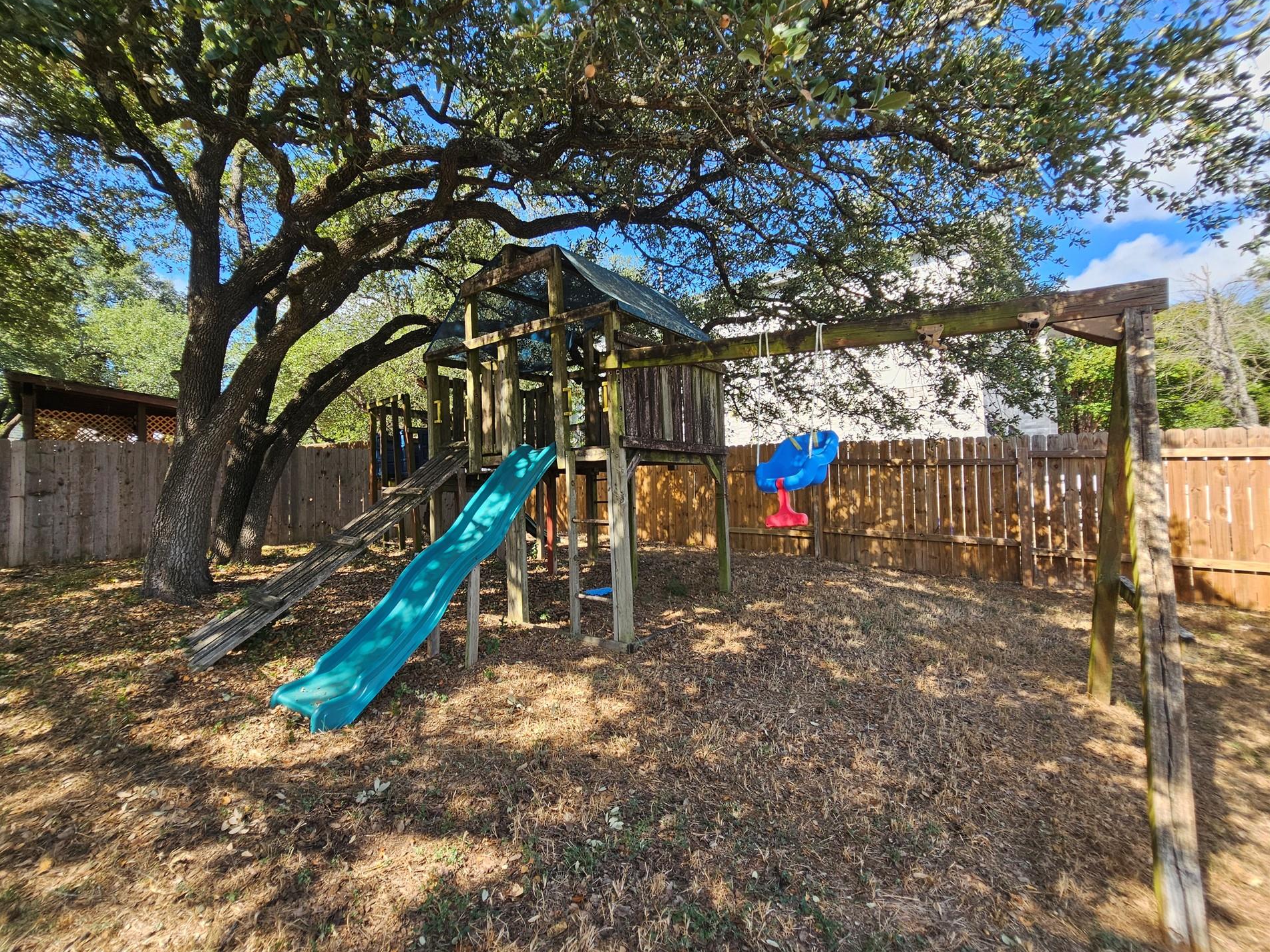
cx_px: 587
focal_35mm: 14
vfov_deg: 85.7
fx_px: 514
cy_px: 473
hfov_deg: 101.9
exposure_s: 1/421
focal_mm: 2.2
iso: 50
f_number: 2.2
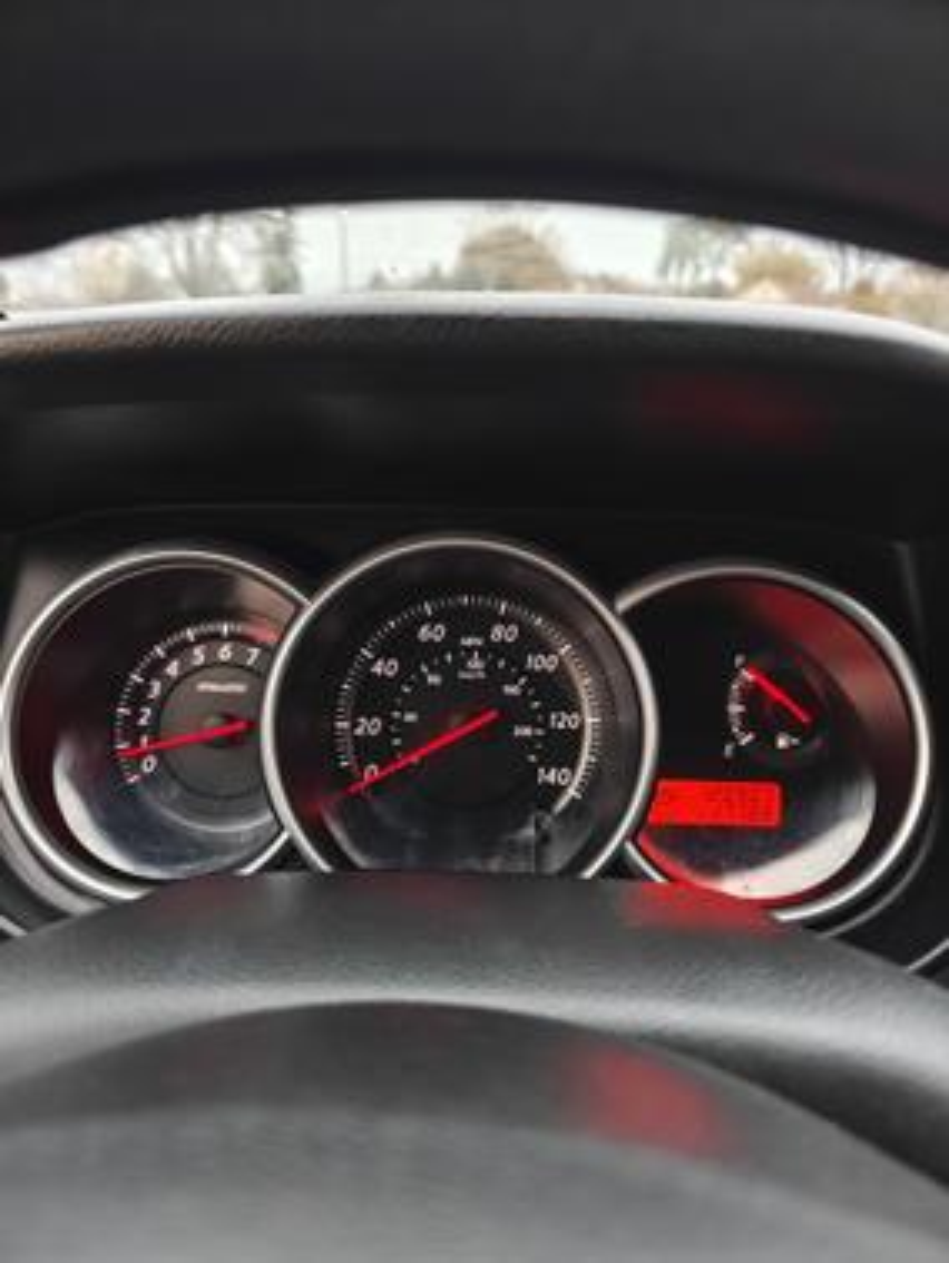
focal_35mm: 23
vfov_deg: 73.9
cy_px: 632
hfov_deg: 58.9
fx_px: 840
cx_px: 474
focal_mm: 6.06
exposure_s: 1/59
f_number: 1.6
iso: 2500
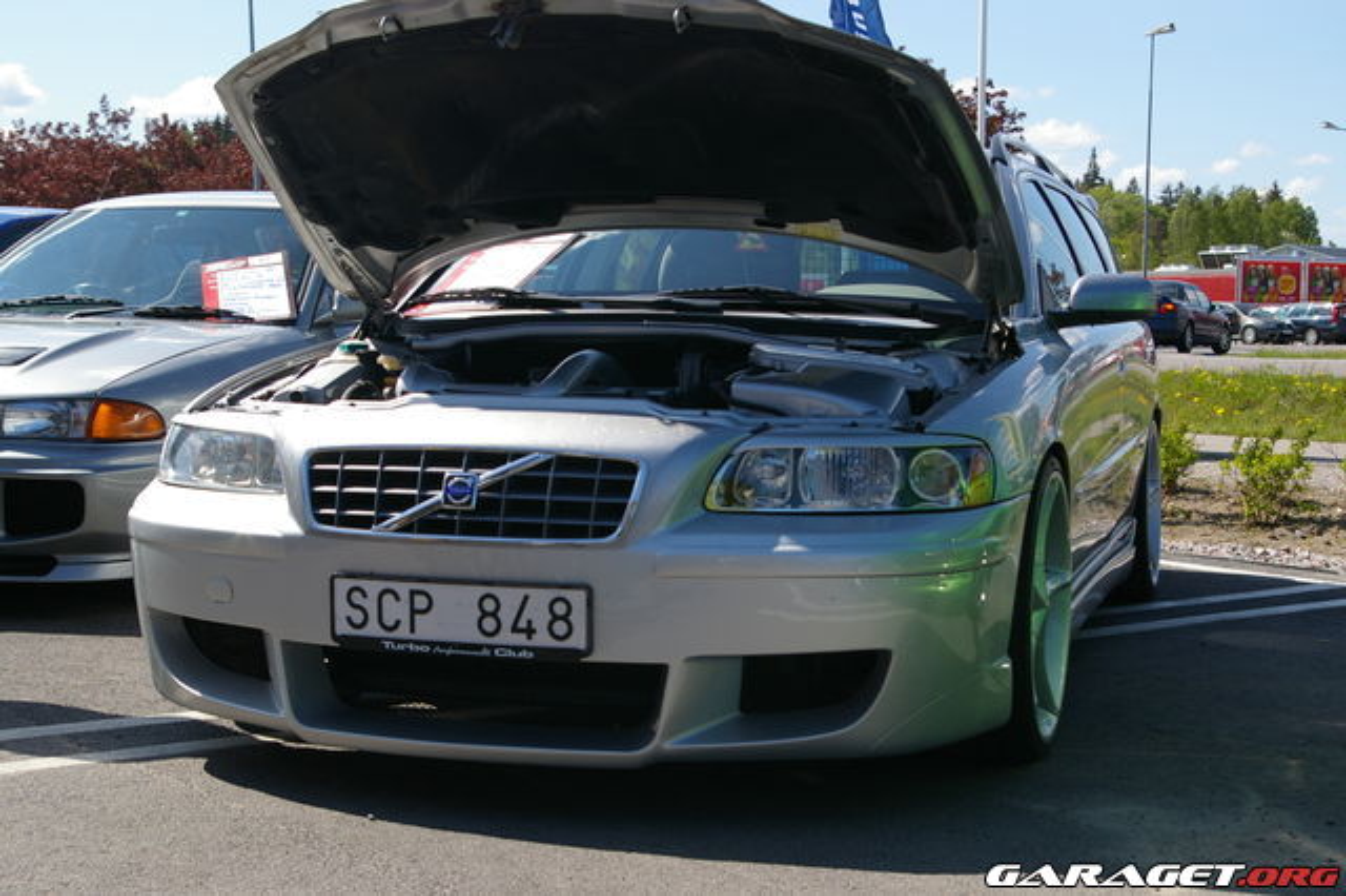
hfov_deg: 35.1
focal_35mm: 57
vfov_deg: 23.8
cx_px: 673
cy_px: 448
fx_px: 2130
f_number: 9
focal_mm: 38
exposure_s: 1/250
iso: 200
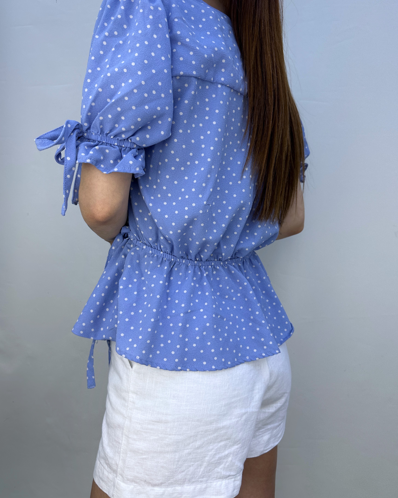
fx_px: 383
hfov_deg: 54.9
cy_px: 240
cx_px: 196
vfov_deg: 66.0
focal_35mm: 26
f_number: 1.78
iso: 80
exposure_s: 1/1029
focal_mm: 6.86
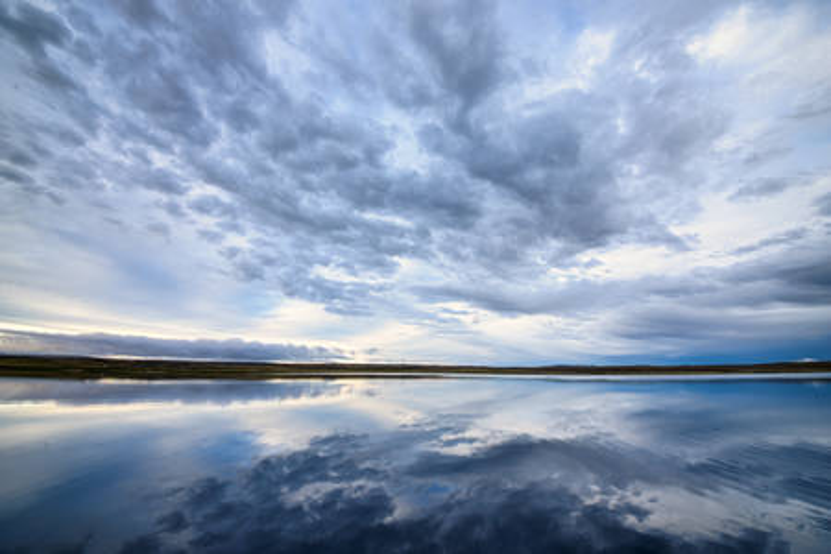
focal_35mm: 12
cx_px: 416
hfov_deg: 112.6
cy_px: 277
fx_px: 277
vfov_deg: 90.0
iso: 100
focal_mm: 12
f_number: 8
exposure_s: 1/45
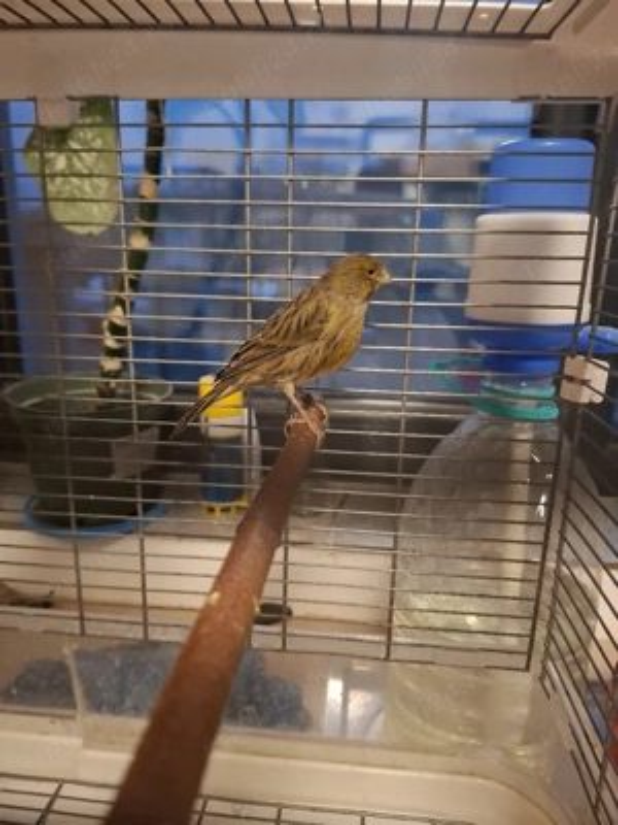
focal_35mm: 23
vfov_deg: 73.9
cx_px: 309
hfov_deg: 58.9
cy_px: 412
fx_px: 547
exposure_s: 1/25
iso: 500
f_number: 1.8
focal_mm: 5.54
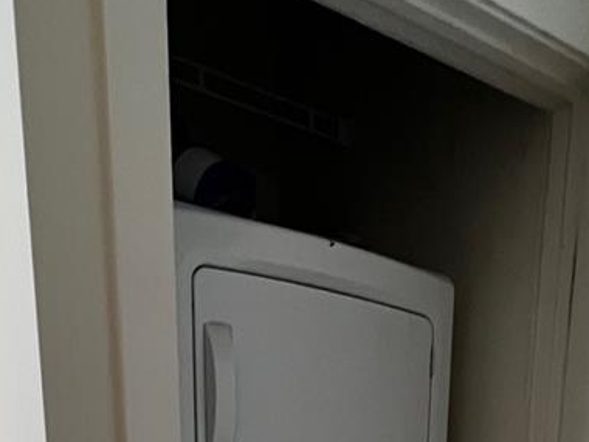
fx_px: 698
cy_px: 735
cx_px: 259
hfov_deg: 45.7
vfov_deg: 23.7
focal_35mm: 41
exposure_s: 1/60
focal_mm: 1.57
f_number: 1.8
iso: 500
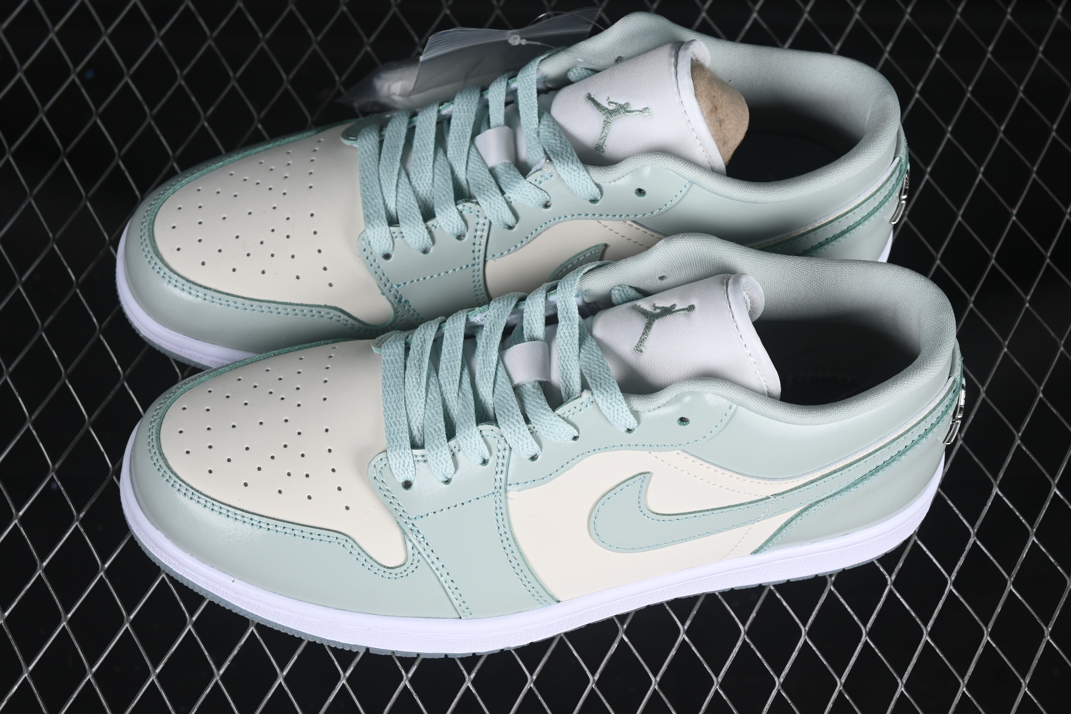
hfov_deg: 27.0
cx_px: 536
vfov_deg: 18.2
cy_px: 357
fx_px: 2231
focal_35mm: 75
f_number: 7.1
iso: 160
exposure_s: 1/80
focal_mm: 50
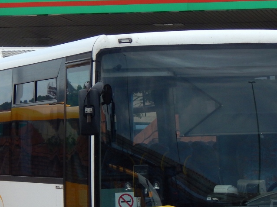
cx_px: 157
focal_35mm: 214
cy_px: 182
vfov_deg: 6.9
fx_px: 1712
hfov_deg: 9.3
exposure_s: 1/500
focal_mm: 18.7
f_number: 4.5
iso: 125
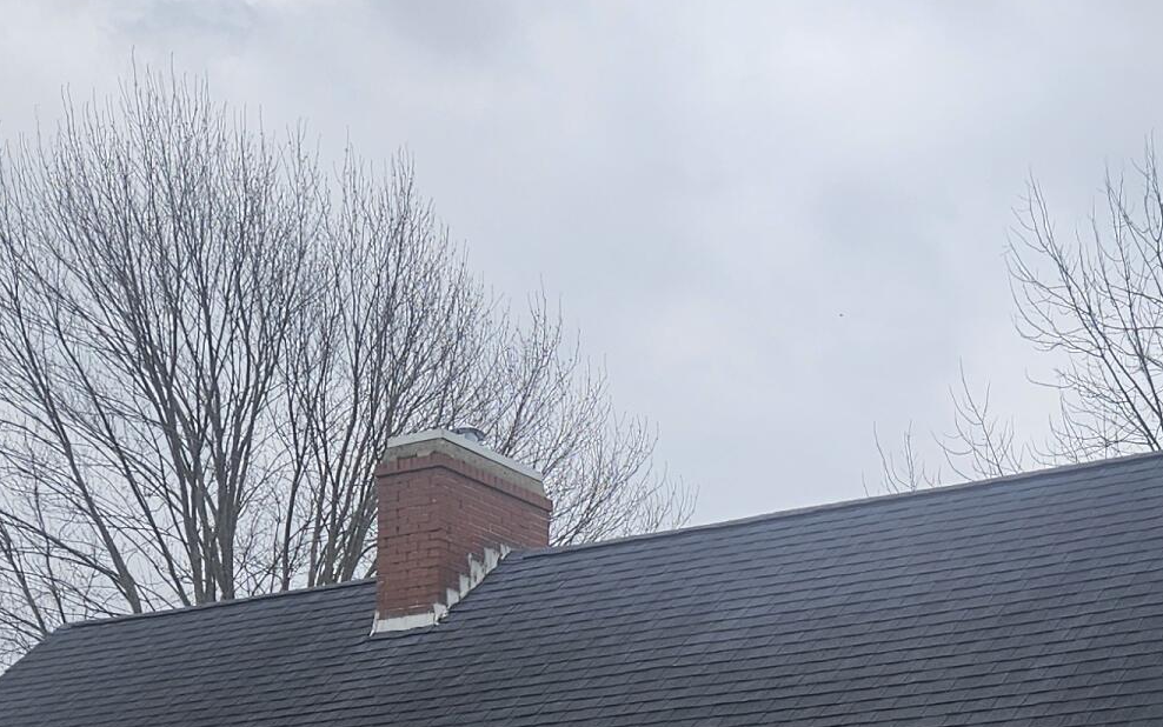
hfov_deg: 26.6
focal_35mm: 74
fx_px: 2346
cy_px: 1142
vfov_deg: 15.9
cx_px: 1119
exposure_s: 1/1044
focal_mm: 5.4
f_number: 1.8
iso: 25
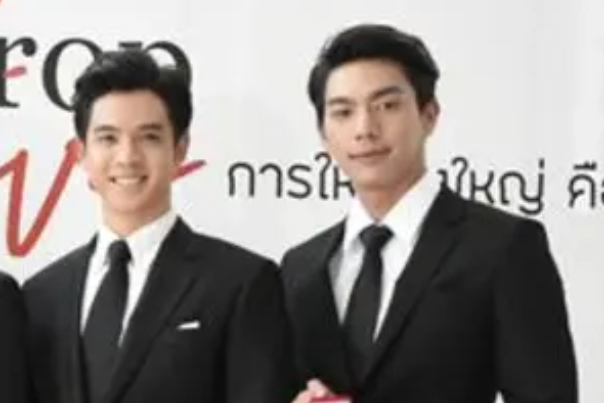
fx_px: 1729
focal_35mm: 103
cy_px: 414
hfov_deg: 18.4
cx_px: -180
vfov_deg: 13.1
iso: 6400
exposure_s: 1/320
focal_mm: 26
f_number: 4
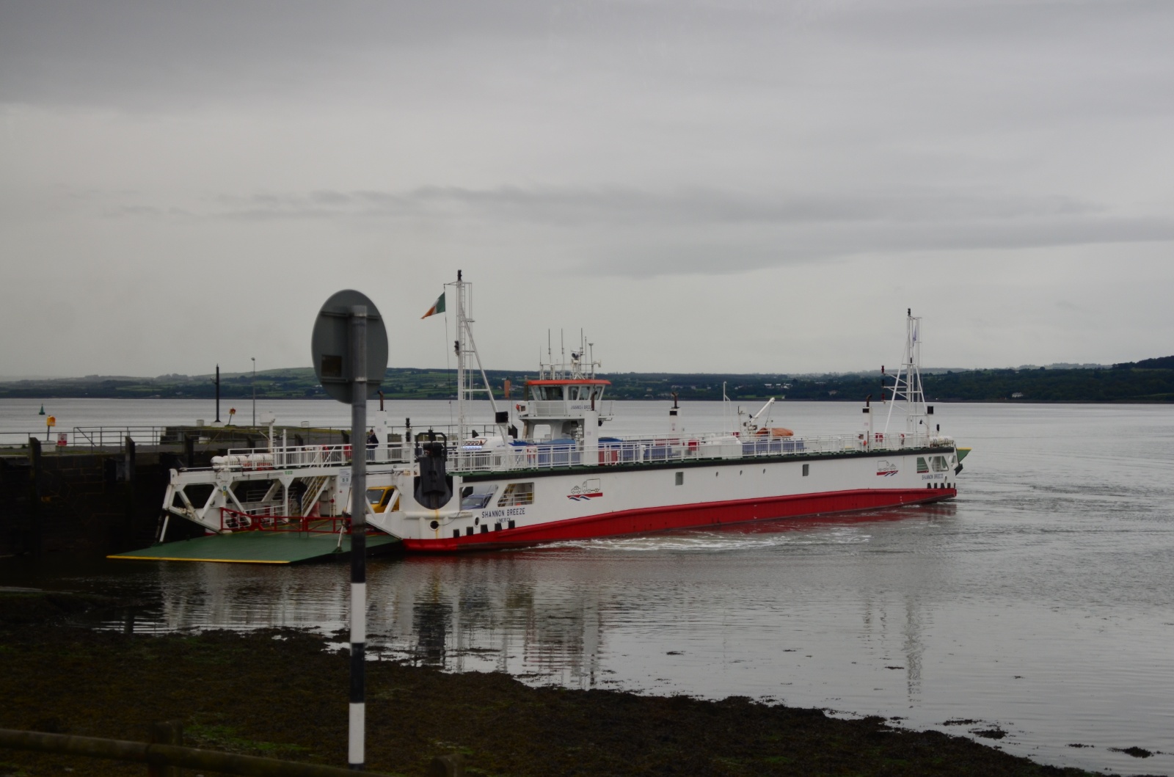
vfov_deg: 20.5
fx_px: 2147
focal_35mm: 66
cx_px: 587
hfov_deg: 30.6
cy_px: 388
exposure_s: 1/250
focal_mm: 44
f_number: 4.2
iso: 320
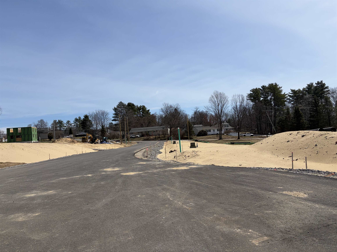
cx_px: 168
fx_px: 253
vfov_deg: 53.1
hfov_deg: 67.3
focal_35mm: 26
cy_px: 126
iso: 50
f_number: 1.6
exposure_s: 1/7813
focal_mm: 5.96
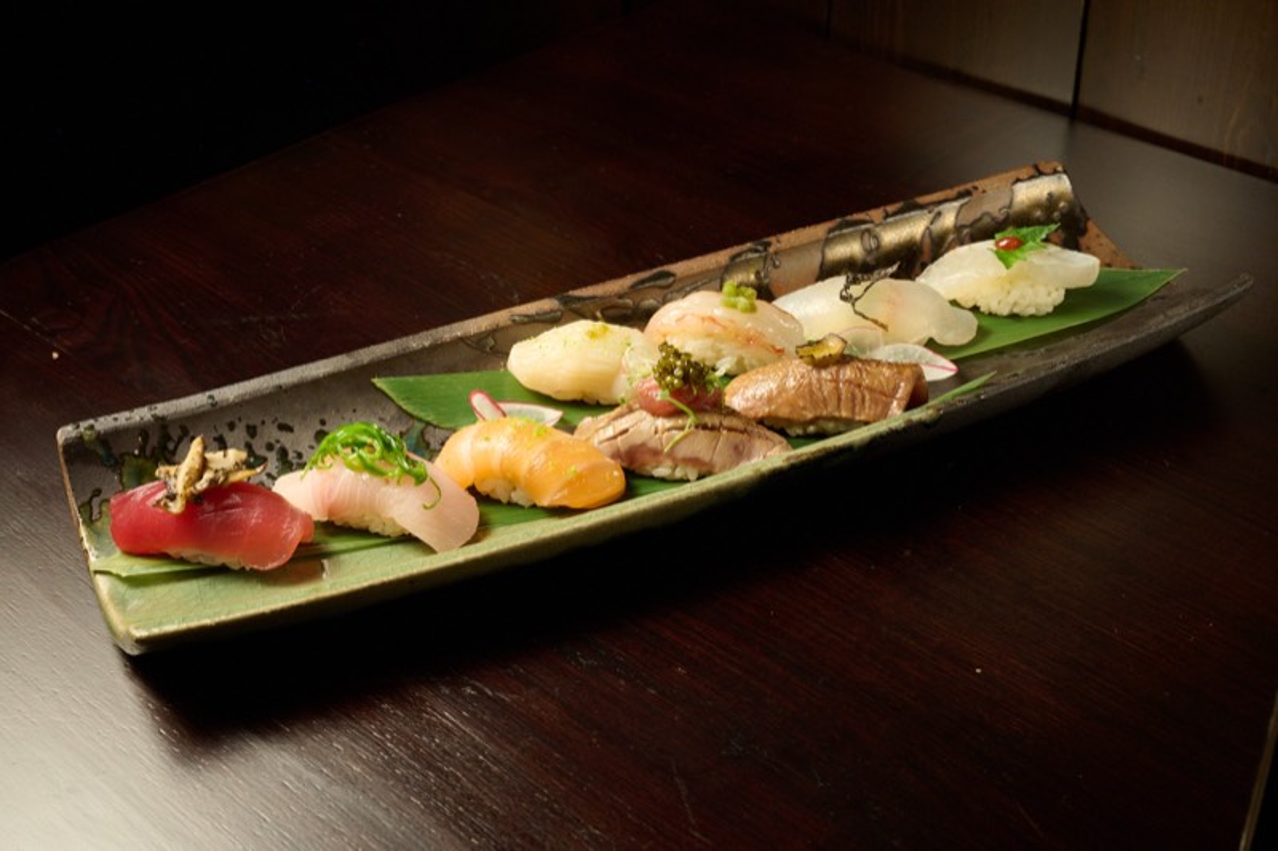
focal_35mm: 49
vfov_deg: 27.5
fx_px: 1739
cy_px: 426
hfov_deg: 40.4
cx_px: 639
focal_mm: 49
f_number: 13
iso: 1250
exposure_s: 1/15
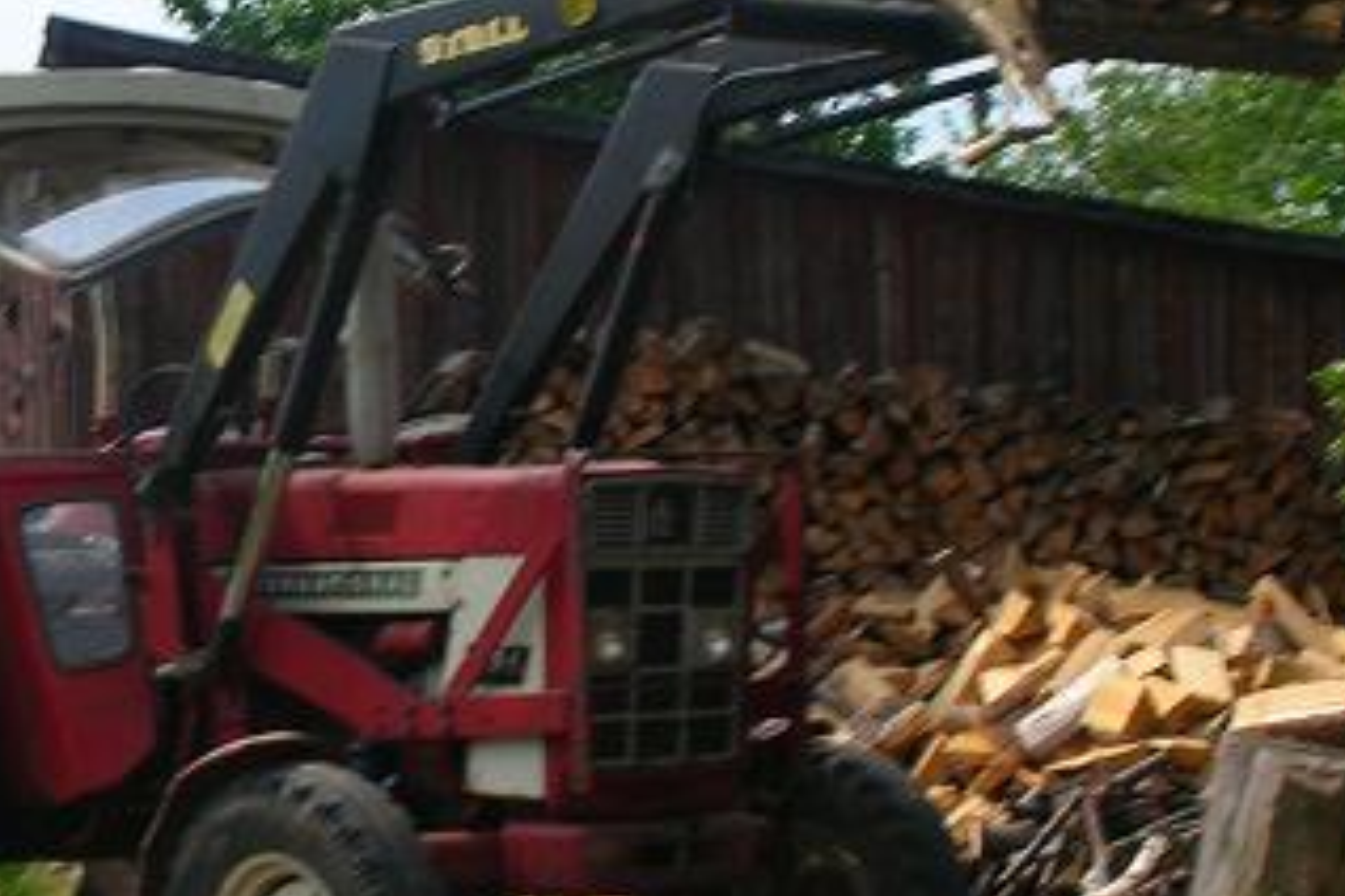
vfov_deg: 11.7
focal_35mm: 117
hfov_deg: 17.1
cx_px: 8
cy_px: 317
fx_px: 4371
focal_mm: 7.7
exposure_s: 1/70.1
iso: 50
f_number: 9.9
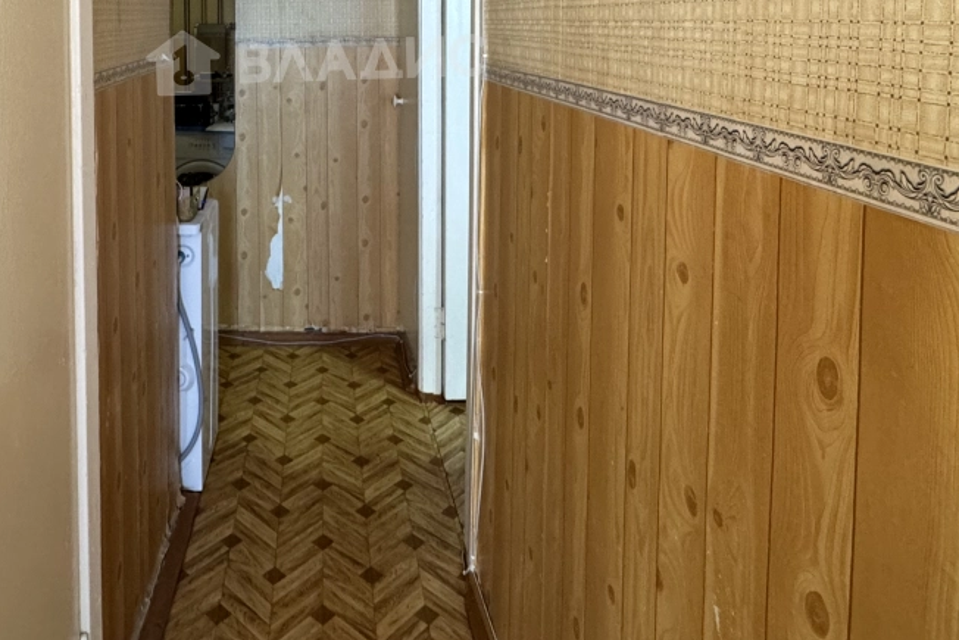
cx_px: 318
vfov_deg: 42.4
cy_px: 57
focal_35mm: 28
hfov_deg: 63.8
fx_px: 746
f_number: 2.2
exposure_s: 1/50
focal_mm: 2.22
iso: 320
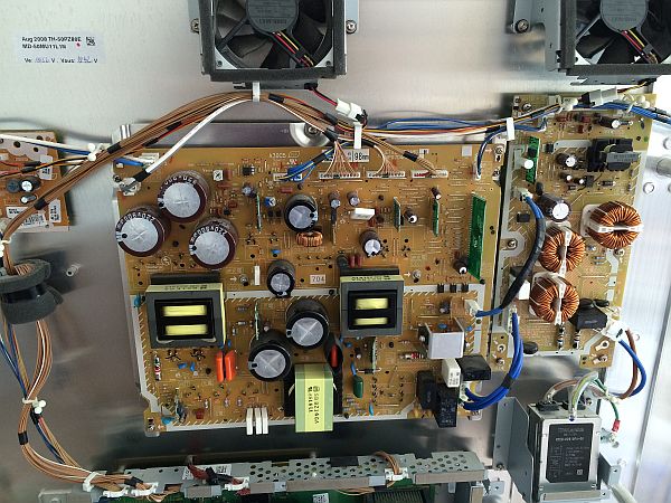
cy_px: 252
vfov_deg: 46.8
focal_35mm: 30
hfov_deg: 60.0
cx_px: 336
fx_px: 582
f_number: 2.2
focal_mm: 4.12
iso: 100
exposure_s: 1/30
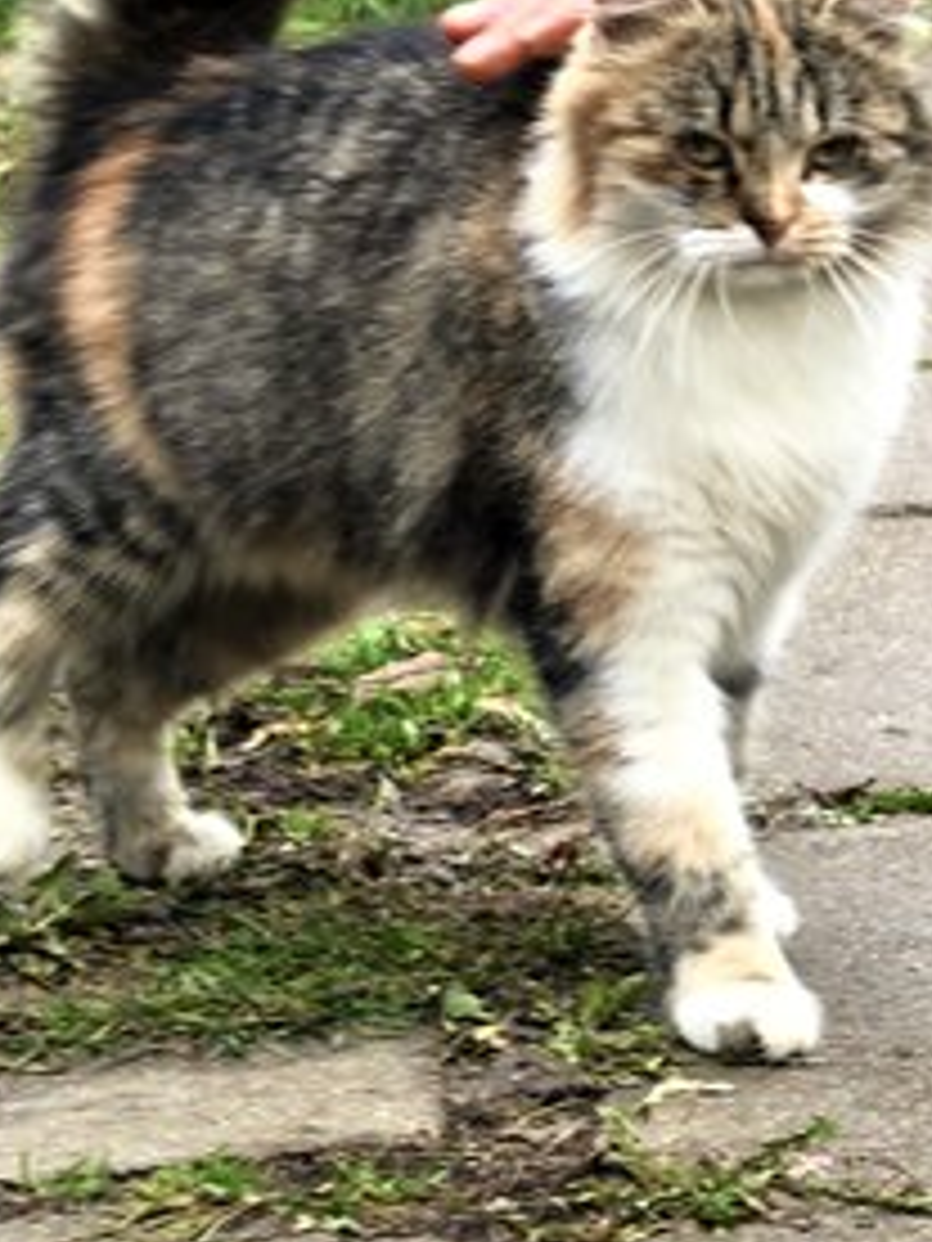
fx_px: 7575
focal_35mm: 211
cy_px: 396
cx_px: 687
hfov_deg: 7.0
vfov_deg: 9.4
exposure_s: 1/100
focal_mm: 15
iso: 160
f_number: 2.1
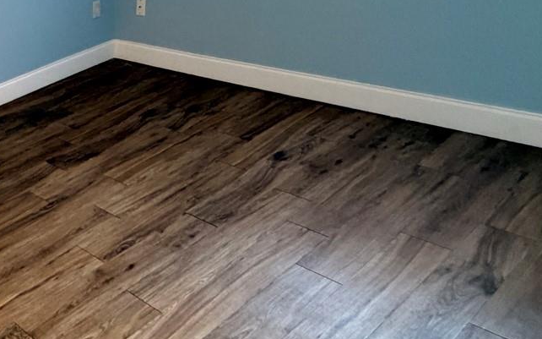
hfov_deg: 42.9
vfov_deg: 34.4
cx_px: -35
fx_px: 546
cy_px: 187
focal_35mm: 37
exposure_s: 1/60
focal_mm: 2.22
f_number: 2.2
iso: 640
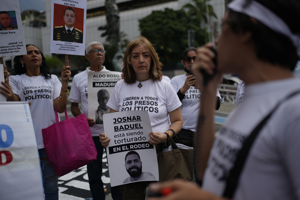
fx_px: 292
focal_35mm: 35
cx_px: 150
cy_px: 100
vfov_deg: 37.9
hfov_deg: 54.4
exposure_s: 1/3200
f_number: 1.4
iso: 50
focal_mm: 35
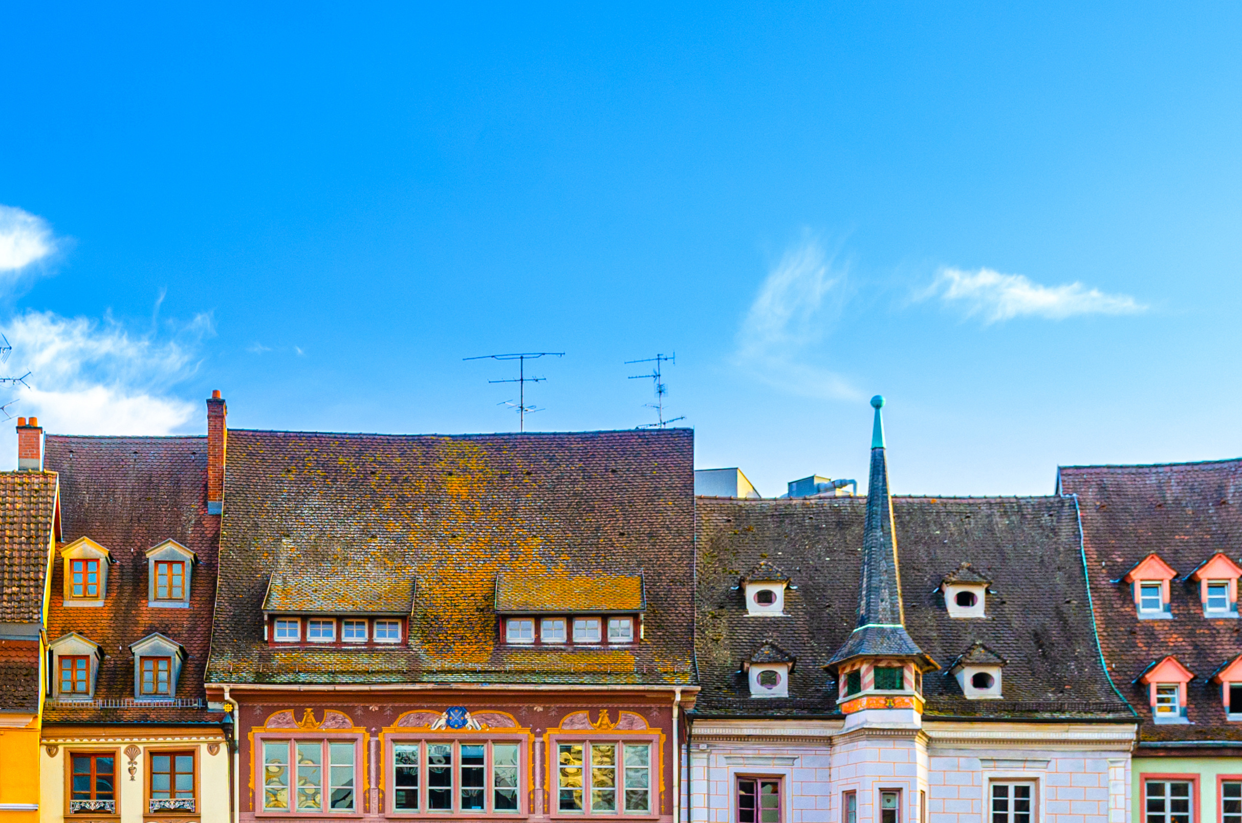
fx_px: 2307
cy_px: 578
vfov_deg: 20.1
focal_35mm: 67
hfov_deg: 29.8
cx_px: 355
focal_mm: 22
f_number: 4.5
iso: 200
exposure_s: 1/80
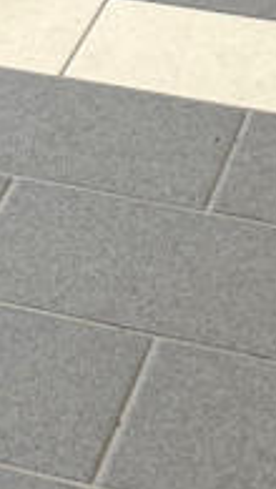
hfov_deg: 8.3
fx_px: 1882
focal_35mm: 145
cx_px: -68
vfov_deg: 14.2
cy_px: -155
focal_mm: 5.1
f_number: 1.6
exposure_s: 1/100
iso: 100
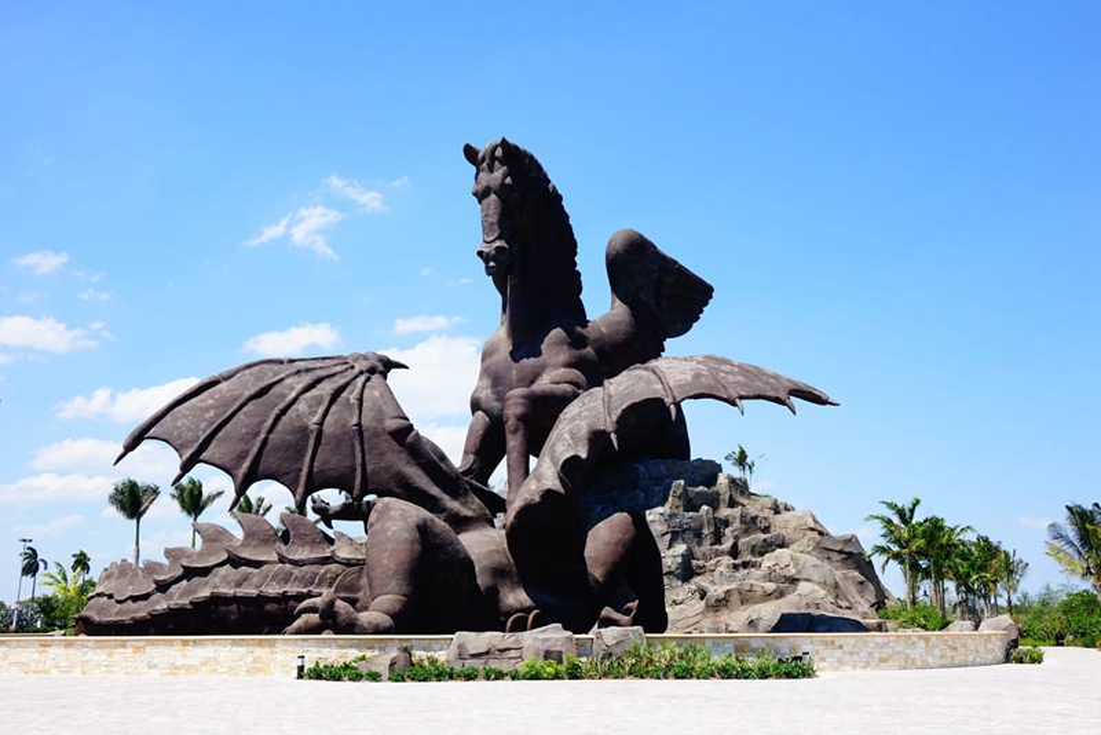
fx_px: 1101
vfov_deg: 36.9
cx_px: 550
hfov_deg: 53.1
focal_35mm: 36
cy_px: 368
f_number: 5.6
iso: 125
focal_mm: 13.1
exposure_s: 1/640
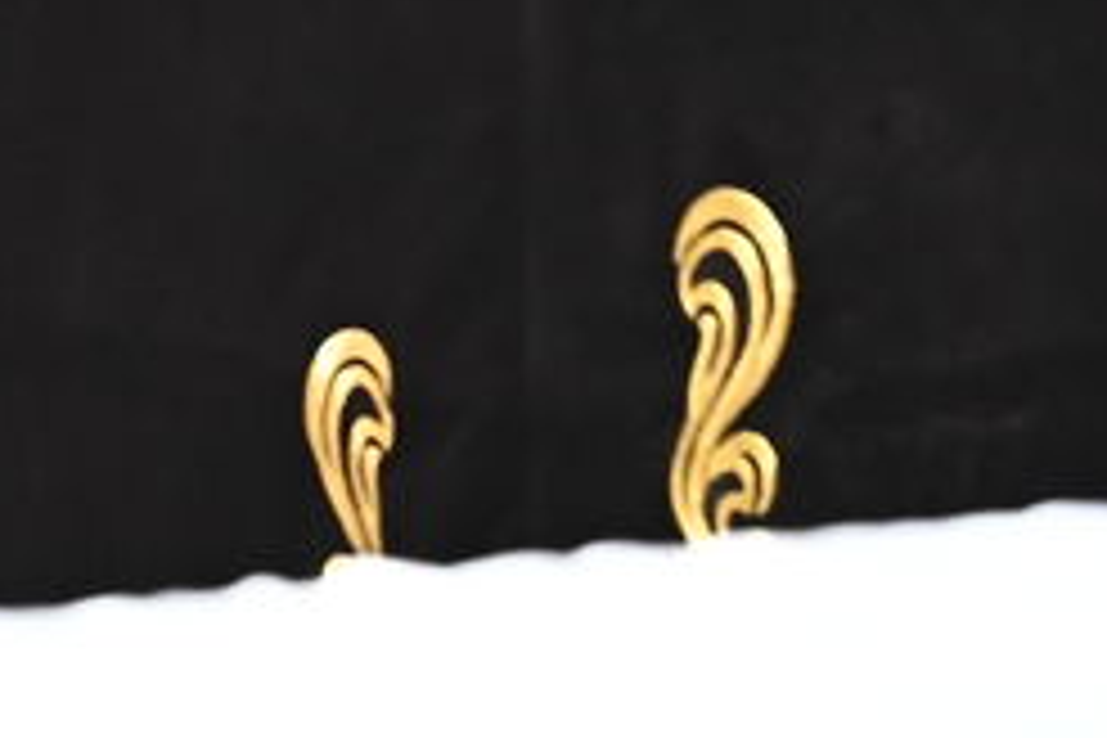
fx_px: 26228
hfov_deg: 2.4
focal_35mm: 853
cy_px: -1179
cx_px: -4
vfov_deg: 1.6
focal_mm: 150
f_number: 4
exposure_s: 1/160
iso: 2500
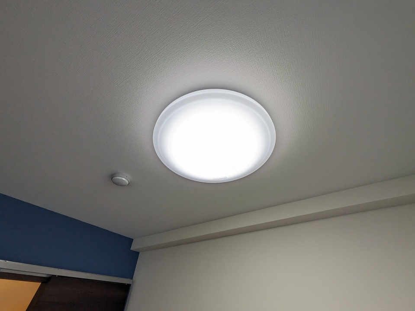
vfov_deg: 85.7
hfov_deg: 102.0
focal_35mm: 14
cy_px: 156
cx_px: 208
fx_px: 168
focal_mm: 1.83
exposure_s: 1/177
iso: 49
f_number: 2.2
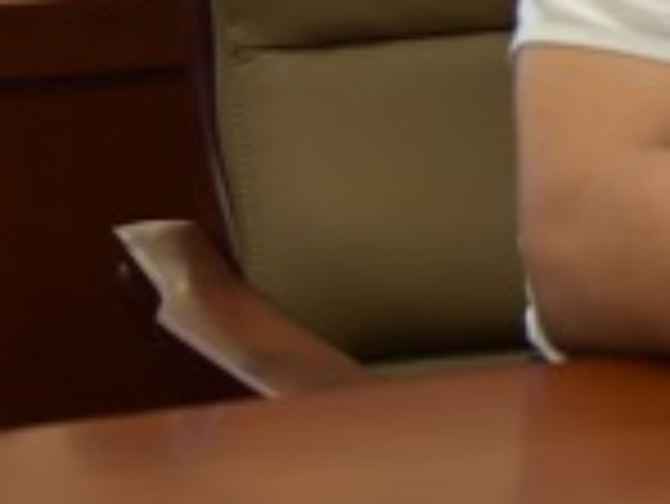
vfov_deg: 6.5
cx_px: 1097
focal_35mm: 228
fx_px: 4417
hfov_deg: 8.4
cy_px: -110
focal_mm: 52
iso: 450
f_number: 4
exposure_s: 1/60
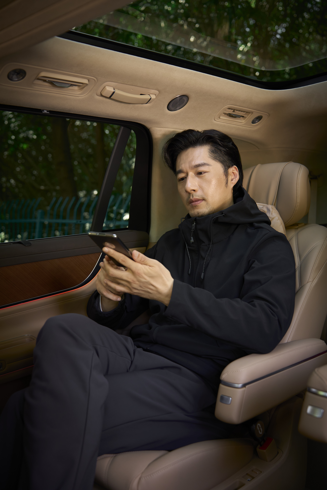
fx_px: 504
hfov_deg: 35.9
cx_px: 164
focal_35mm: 37
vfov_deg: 51.9
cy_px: 245
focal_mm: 37
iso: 640
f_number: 3.2
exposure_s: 1/100
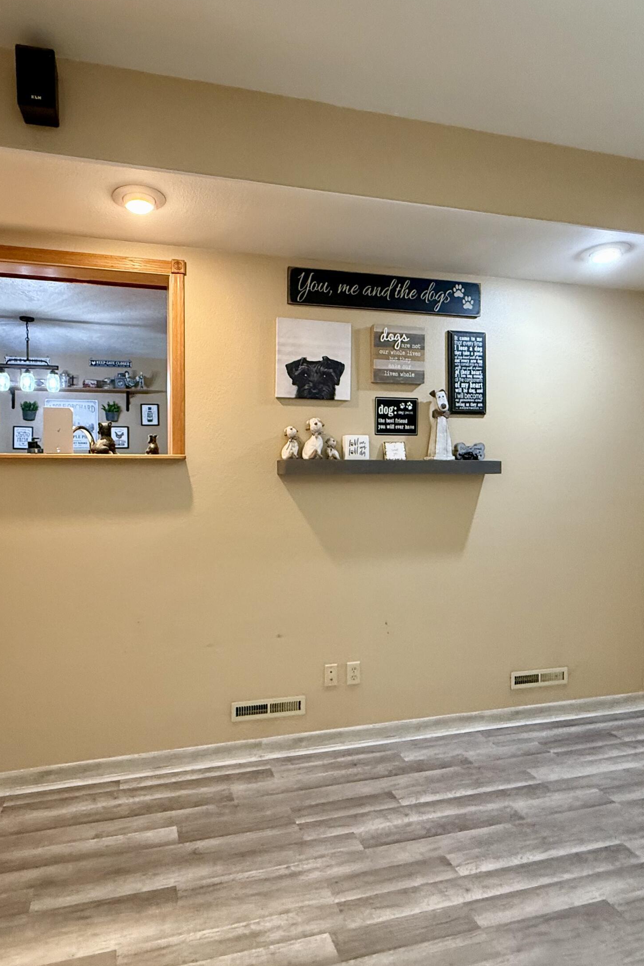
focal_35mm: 20
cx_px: 257
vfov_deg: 84.0
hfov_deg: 61.4
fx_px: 537
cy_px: 477
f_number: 2.2
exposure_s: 1/60
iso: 400
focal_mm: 2.22
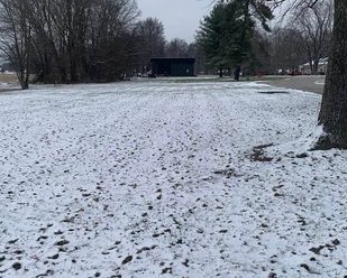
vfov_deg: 36.2
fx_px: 422
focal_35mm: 41
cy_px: 184
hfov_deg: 44.7
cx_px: 181
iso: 25
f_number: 1.8
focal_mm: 4.25
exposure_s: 1/1689
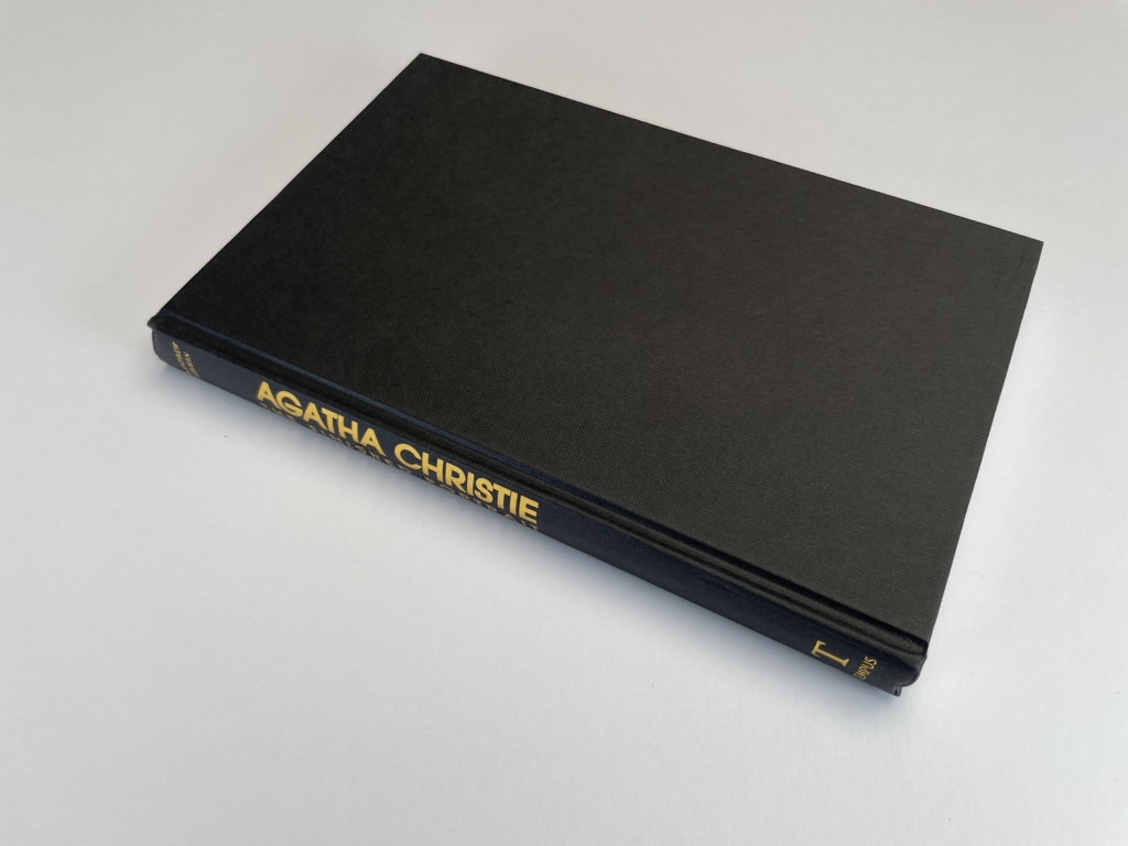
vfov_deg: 53.1
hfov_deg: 67.3
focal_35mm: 26
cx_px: 564
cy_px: 423
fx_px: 847
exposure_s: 1/256
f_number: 1.6
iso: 32
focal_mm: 4.2
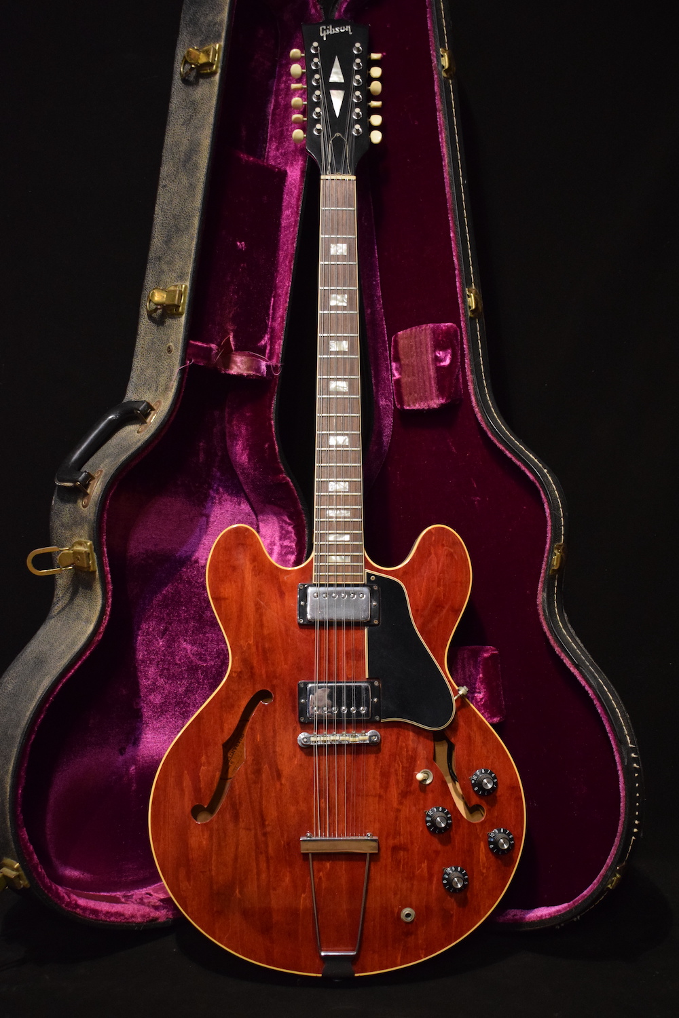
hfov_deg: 28.9
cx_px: 340
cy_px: 509
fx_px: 1315
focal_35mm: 46
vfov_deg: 42.3
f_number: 4.2
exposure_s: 1/30
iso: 3200
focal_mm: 31
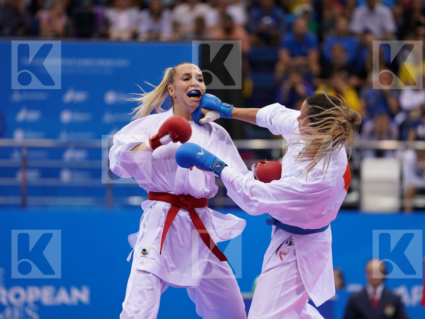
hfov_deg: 9.1
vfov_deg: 6.8
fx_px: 2664
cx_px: 217
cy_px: 159
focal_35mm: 217
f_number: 2.8
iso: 1250
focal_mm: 200
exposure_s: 1/800
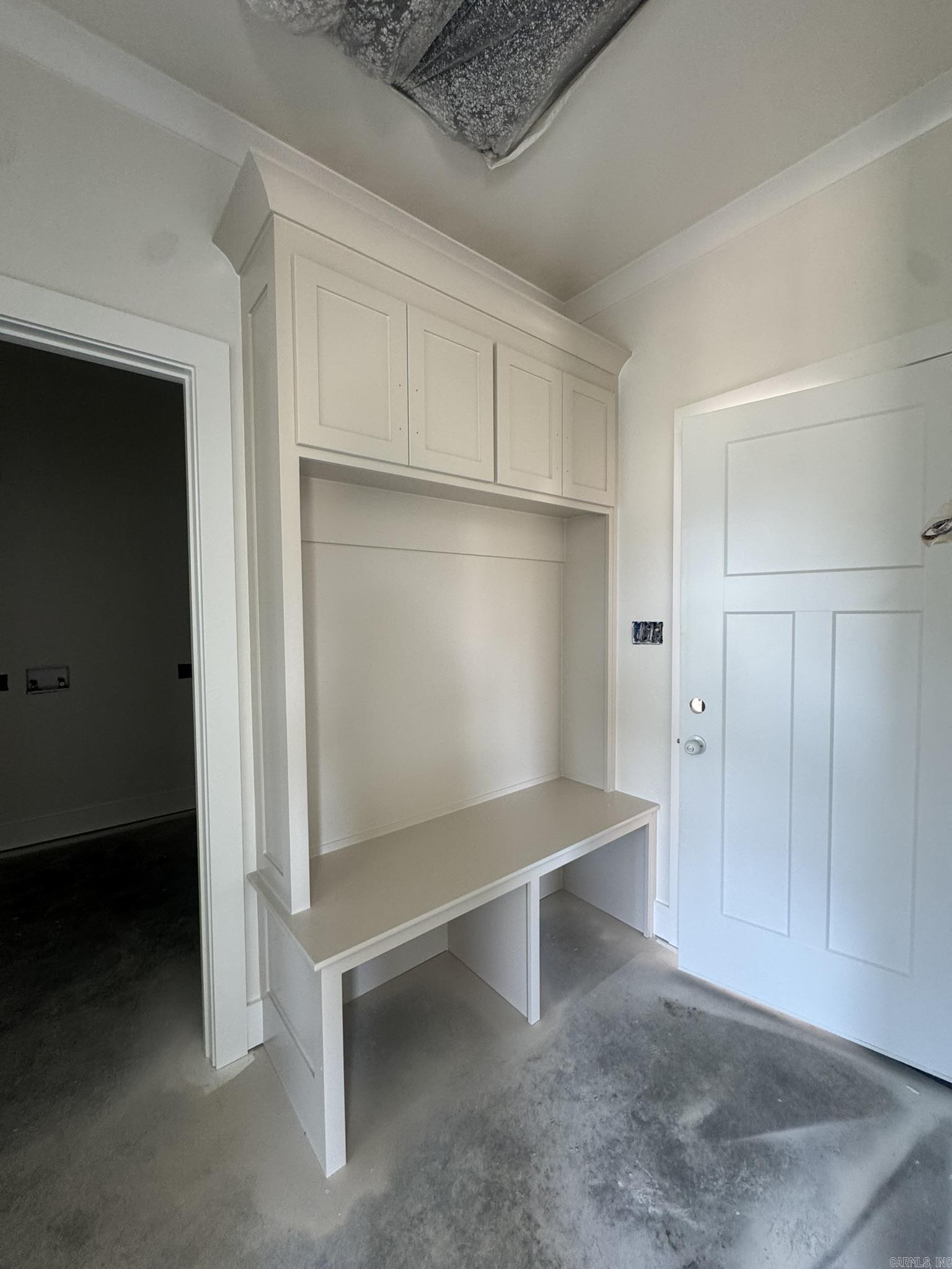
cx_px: 476
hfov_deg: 85.7
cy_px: 634
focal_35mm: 14
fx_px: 513
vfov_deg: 102.1
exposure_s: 1/99
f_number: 2.2
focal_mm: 2.22
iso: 160
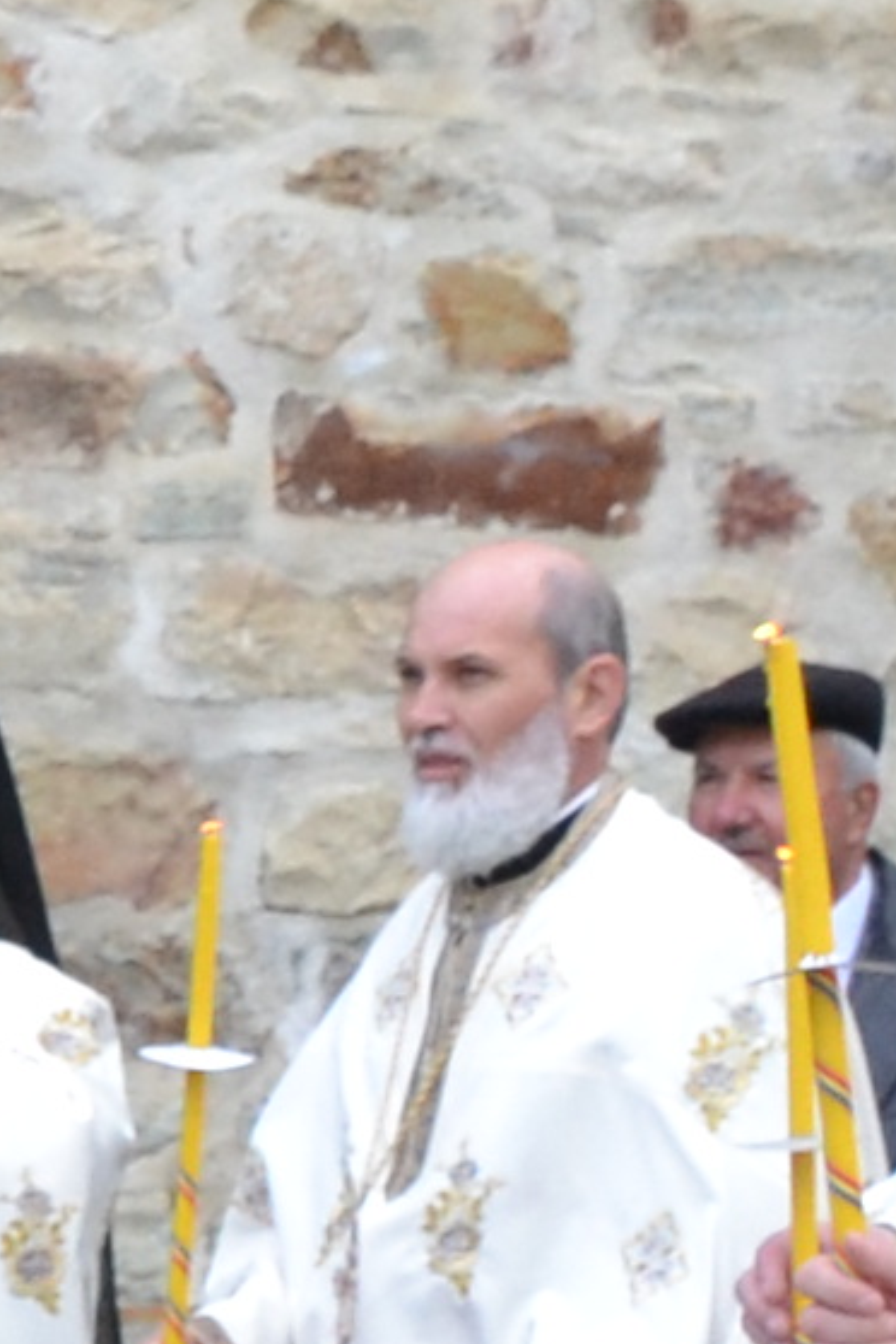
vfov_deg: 9.2
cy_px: 995
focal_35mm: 223
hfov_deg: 5.7
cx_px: -1949
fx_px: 8325
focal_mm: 18
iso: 800
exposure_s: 1/640
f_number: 4.5
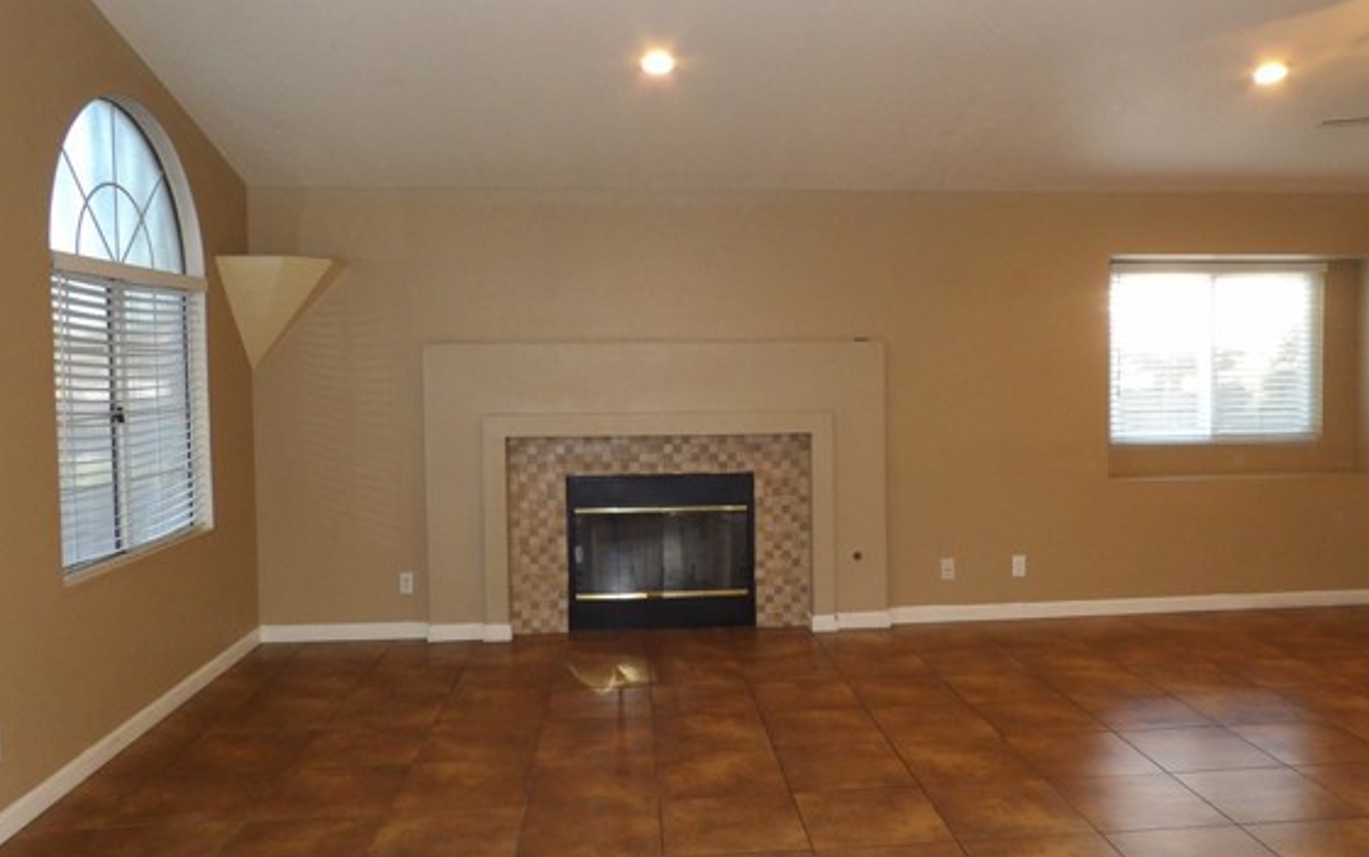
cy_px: 427
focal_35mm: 29
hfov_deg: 64.5
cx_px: 737
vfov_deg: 43.2
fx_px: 1082
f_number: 3.2
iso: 304
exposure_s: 1/33
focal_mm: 4.3
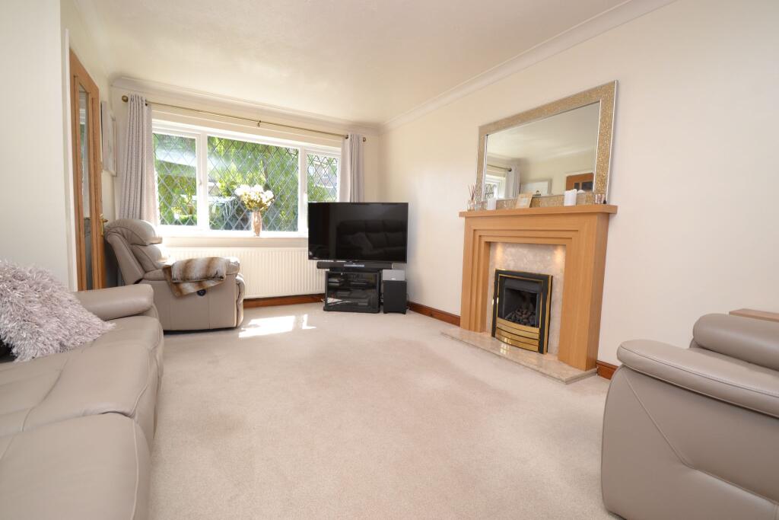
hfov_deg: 100.4
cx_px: 390
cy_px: 260
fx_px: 325
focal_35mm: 15
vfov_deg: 77.3
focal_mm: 10
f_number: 5.6
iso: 400
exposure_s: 1/125
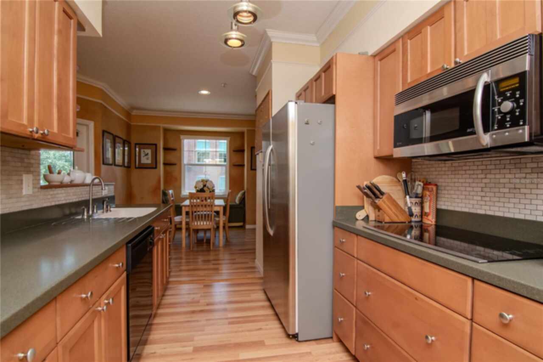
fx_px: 260
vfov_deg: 69.6
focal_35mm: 17
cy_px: 181
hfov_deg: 92.5
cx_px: 272
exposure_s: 1/100
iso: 800
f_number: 8
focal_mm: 11.5
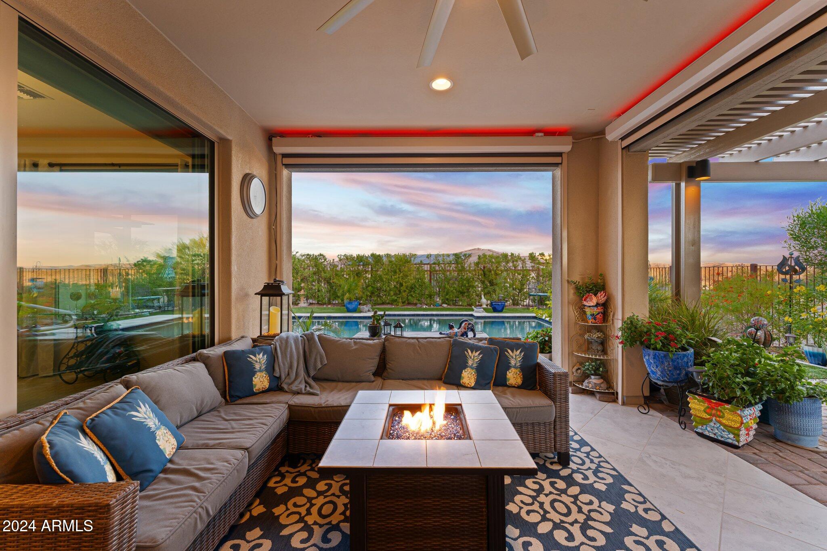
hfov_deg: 104.3
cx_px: 414
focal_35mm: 14
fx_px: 322
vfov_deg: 81.2
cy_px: 276
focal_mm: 14
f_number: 8
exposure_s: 1/8
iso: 400
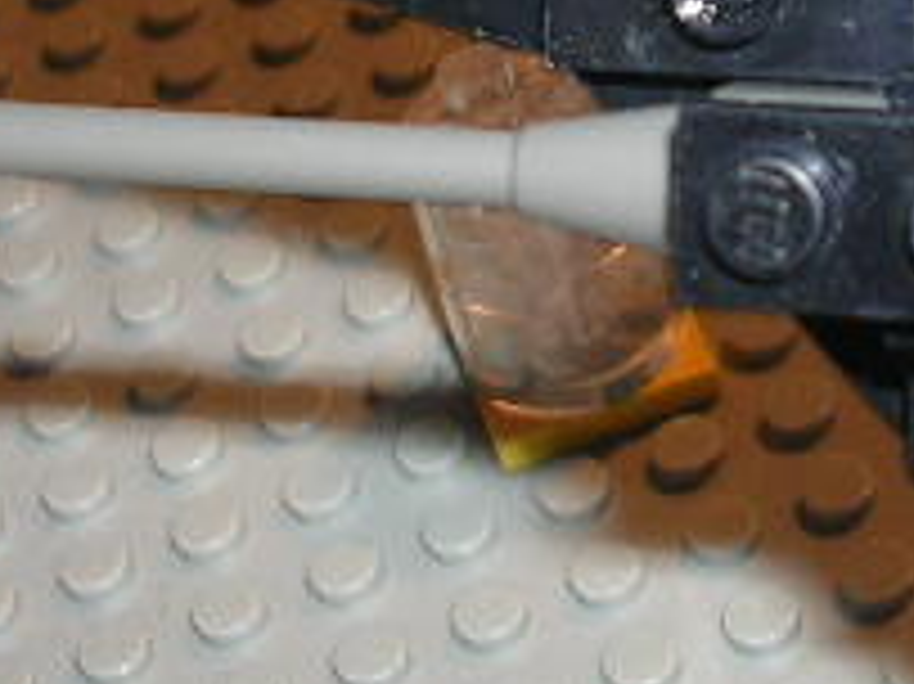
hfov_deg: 16.1
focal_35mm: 120
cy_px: 99
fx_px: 3167
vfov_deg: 12.3
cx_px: 878
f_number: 2.8
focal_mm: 5.8
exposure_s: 1/60.1
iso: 50
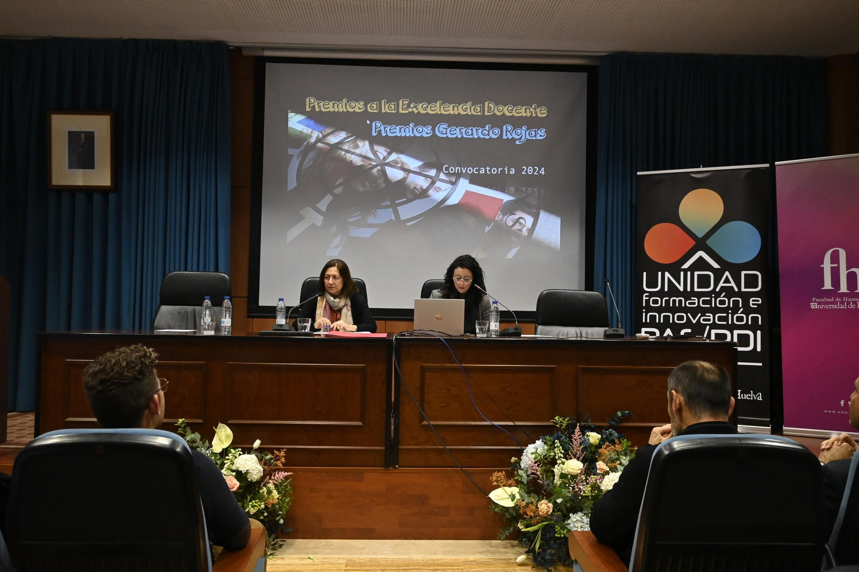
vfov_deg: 42.6
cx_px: 430
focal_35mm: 31
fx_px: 734
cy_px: 286
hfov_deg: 60.7
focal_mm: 20.5
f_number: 5
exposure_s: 1/125
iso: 4000
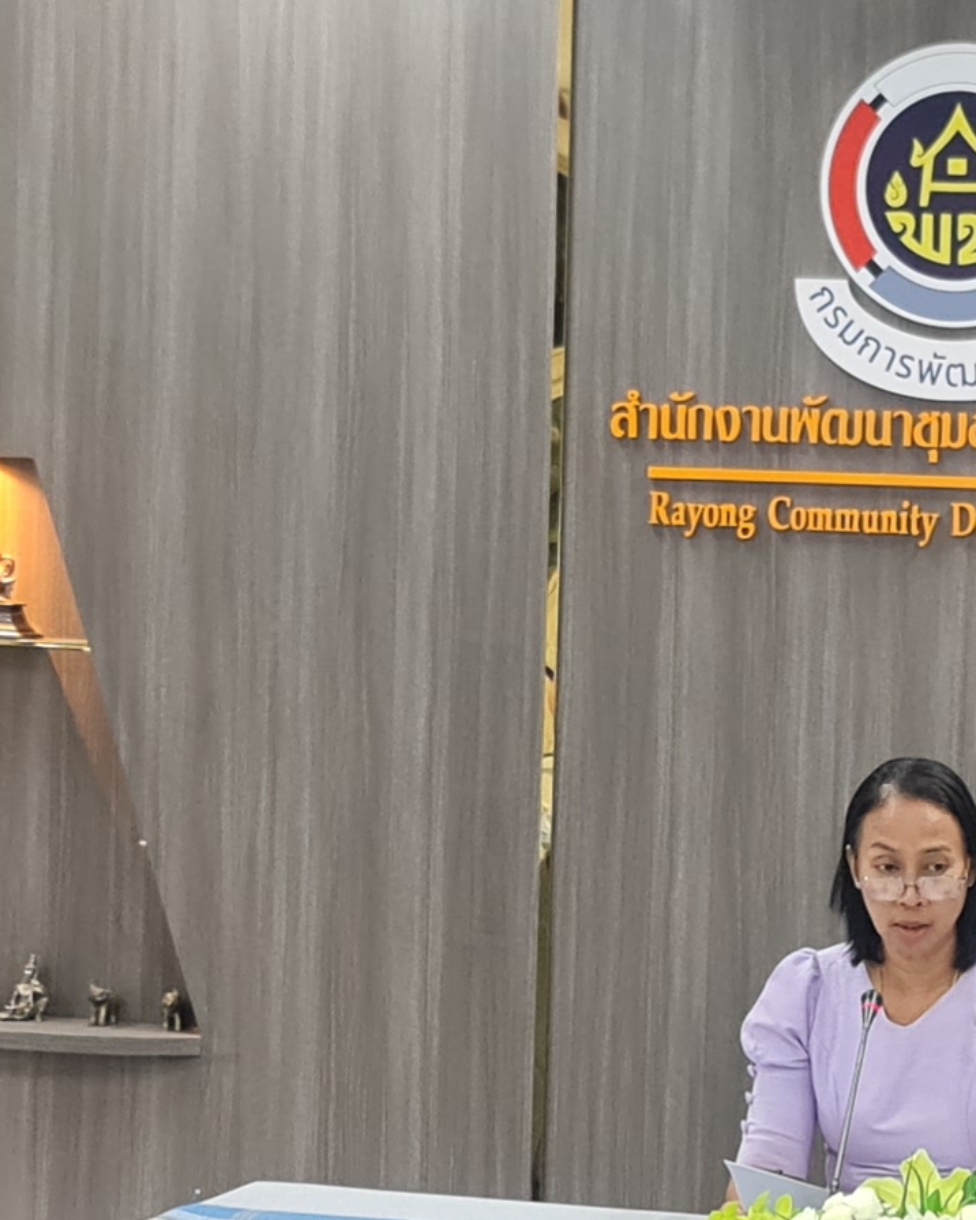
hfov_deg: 13.9
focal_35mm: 109
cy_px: 690
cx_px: 971
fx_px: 3936
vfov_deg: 17.6
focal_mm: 7
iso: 250
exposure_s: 1/50
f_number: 1.8
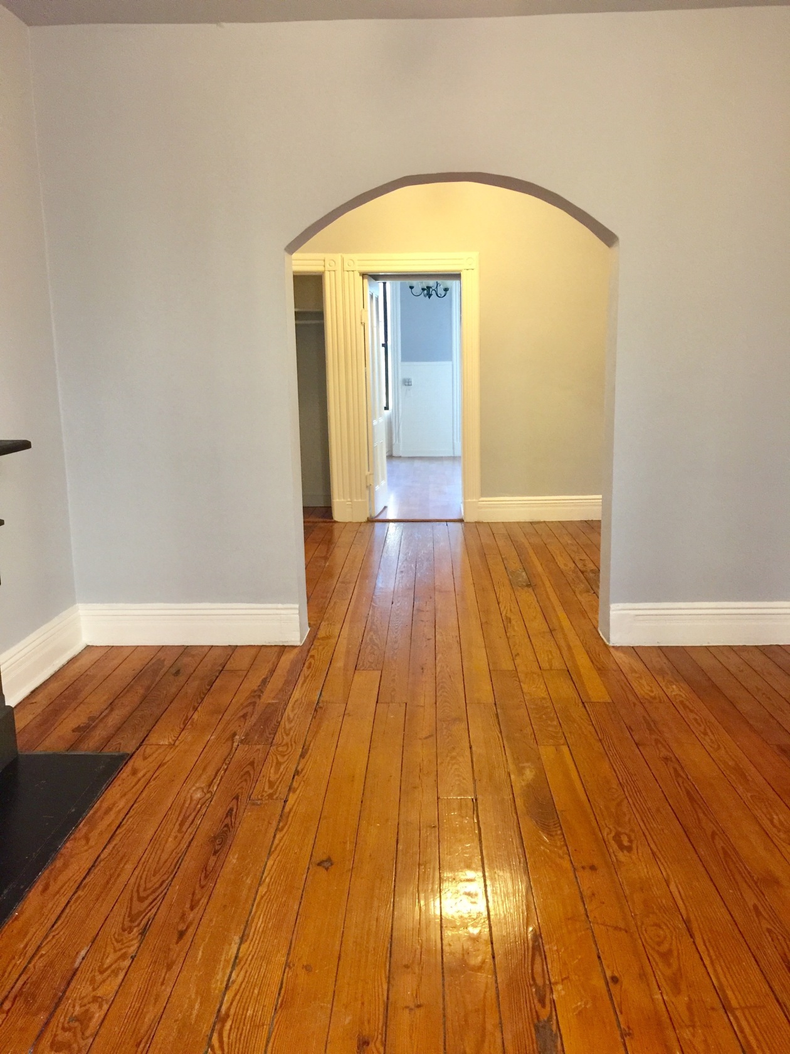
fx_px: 882
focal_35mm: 29
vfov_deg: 61.7
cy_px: 527
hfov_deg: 48.2
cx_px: 395
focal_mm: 4.15
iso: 100
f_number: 2.2
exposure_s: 1/15
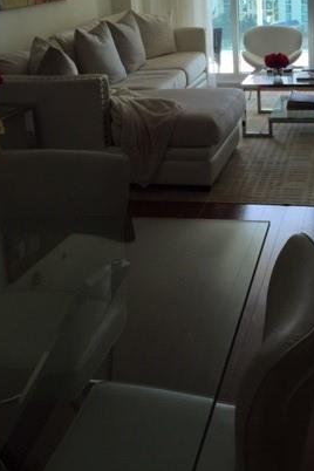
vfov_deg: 39.8
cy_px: 108
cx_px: 233
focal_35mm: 48
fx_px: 628
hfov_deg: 27.7
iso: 32
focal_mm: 4.15
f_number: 2.2
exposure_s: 1/260
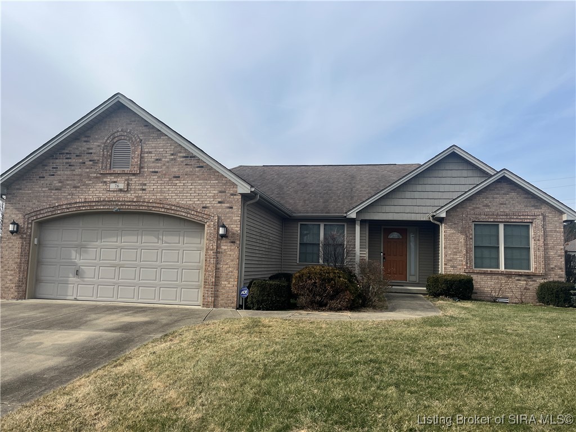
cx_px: 288
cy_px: 216
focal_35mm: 26
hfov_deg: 67.3
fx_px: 433
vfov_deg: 53.1
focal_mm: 5.1
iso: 50
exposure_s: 1/3745
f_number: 1.6
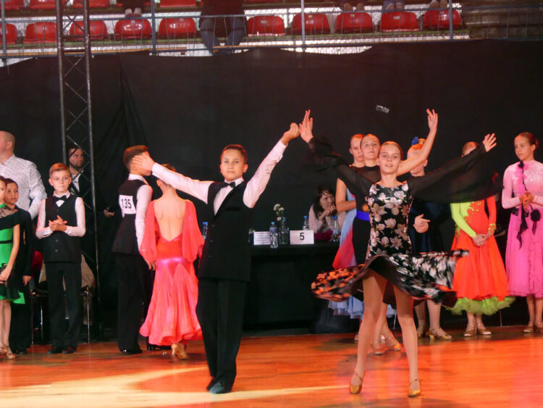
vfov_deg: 12.0
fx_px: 1946
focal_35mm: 124
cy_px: 204
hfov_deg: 15.9
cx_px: 272
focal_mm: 22.2
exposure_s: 1/80
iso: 640
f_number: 2.8
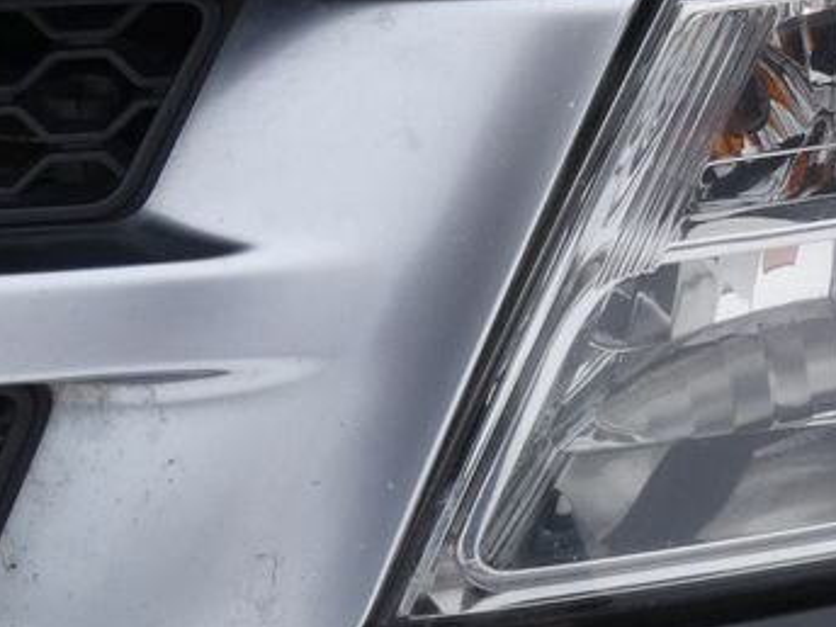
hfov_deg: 15.0
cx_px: 962
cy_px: 245
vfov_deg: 11.6
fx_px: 3091
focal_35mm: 128
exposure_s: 1/80
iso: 125
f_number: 5.6
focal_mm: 7.8
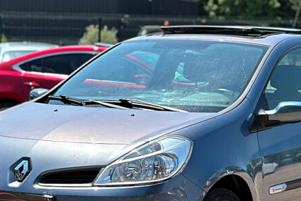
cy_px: 151
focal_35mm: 145
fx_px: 1213
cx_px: 189
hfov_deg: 14.1
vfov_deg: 9.5
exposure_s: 1/423
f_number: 2.8
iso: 32
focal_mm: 9
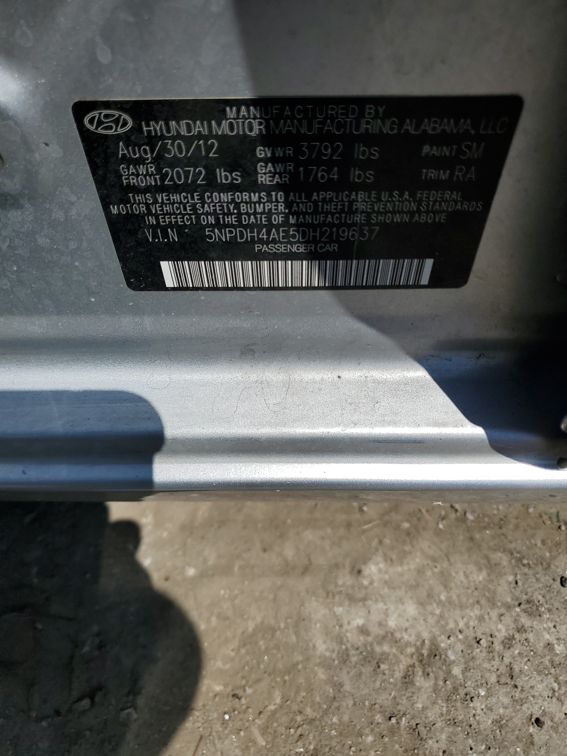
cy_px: 378
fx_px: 568
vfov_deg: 67.3
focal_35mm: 26
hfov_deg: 53.1
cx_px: 284
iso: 50
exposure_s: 1/10000
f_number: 1.5
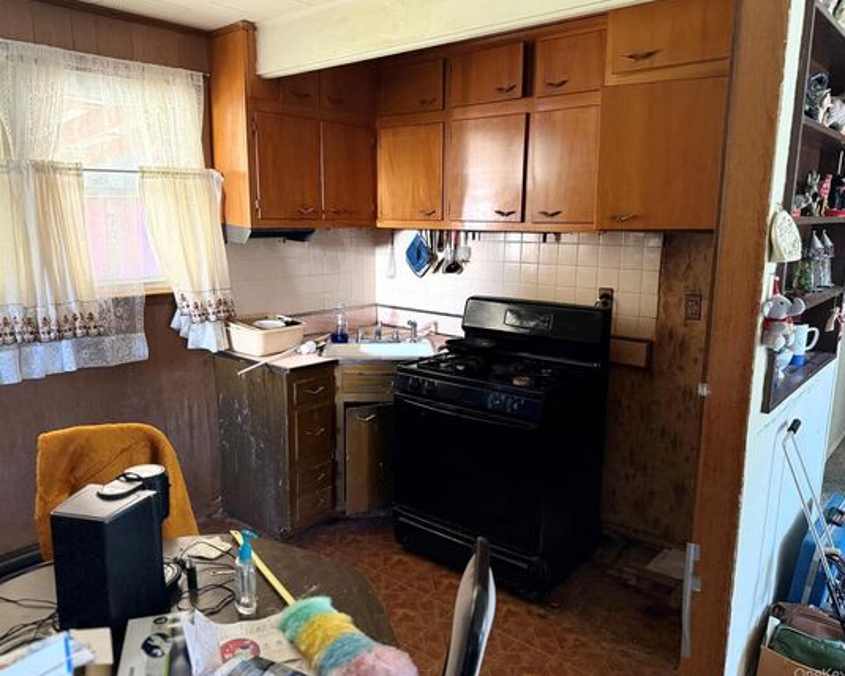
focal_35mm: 26
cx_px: 419
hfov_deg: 66.0
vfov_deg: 54.9
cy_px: 334
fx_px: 650
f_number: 1.78
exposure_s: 1/54
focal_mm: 6.76
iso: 800
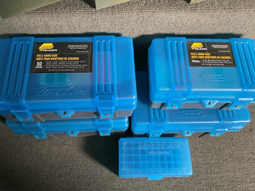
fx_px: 214
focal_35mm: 29
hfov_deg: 61.7
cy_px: 96
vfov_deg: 48.2
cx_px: 128
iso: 250
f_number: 1.8
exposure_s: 1/60
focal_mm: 3
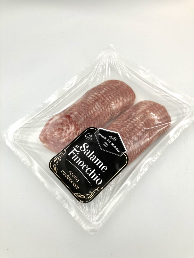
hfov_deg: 49.7
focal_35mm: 28
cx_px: 97
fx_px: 209
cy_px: 129
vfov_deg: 63.4
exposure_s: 1/546
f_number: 1.8
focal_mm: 3.99
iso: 32
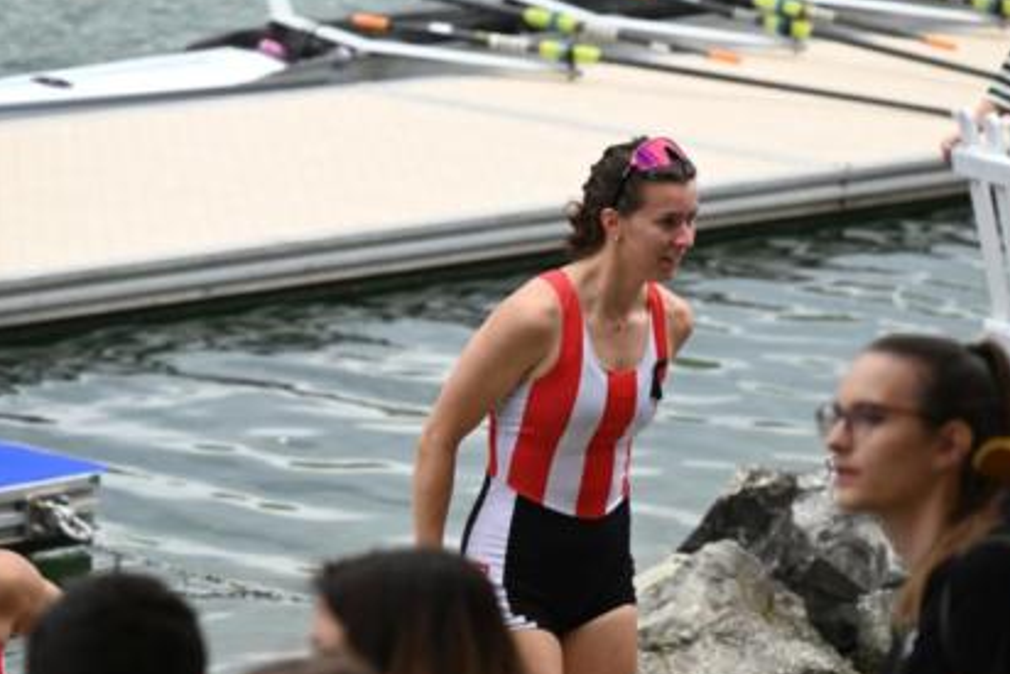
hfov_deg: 8.5
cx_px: 525
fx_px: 6820
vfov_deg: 5.7
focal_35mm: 243
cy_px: 336
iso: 360
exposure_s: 1/500
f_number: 6.3
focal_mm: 200
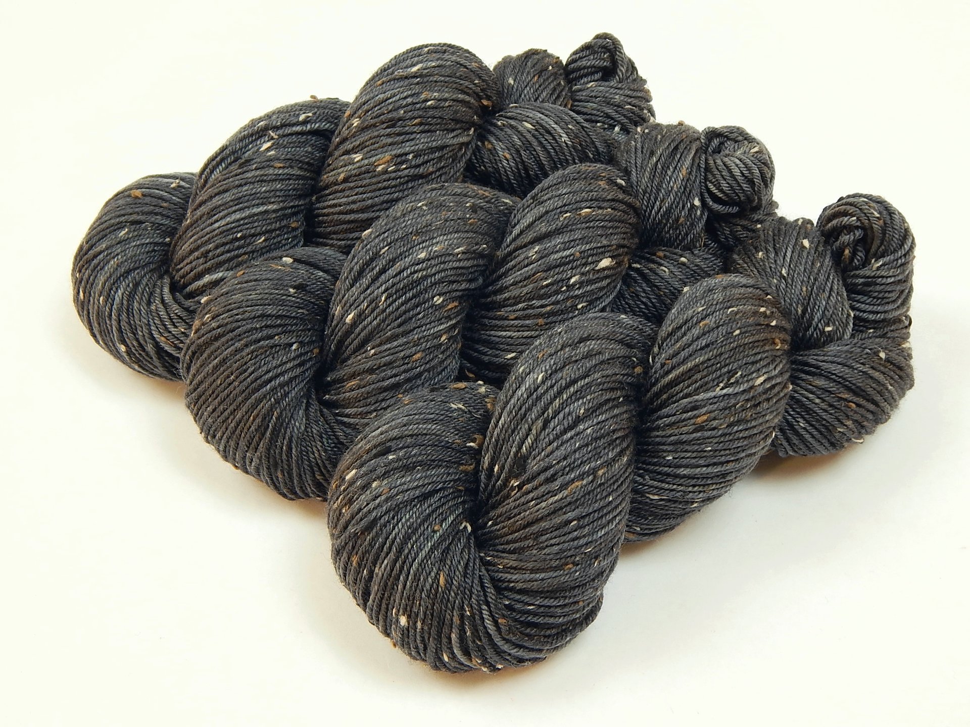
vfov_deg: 29.7
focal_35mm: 49
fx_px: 1373
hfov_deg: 38.9
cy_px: 364
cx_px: 485
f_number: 3.7
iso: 125
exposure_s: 1/13
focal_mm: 8.6
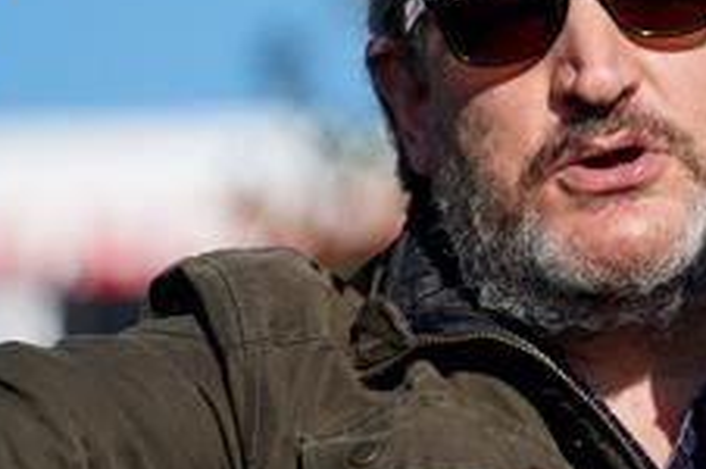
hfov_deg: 2.3
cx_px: 734
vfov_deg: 1.6
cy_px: 83
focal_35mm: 882
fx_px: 17272
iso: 160
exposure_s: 1/800
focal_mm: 306
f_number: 5.6
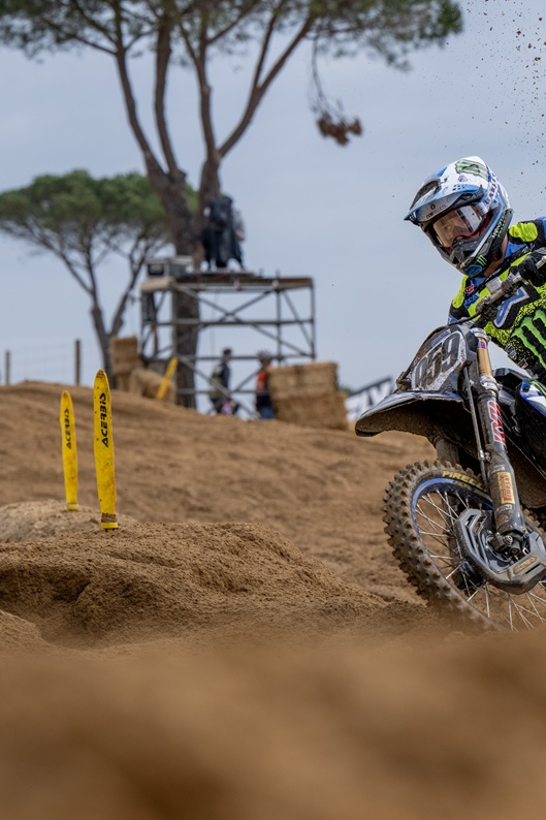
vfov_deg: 10.1
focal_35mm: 204
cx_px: 430
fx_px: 4643
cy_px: 412
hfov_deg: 6.7
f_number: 5.6
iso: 320
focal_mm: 135
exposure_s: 1/1600
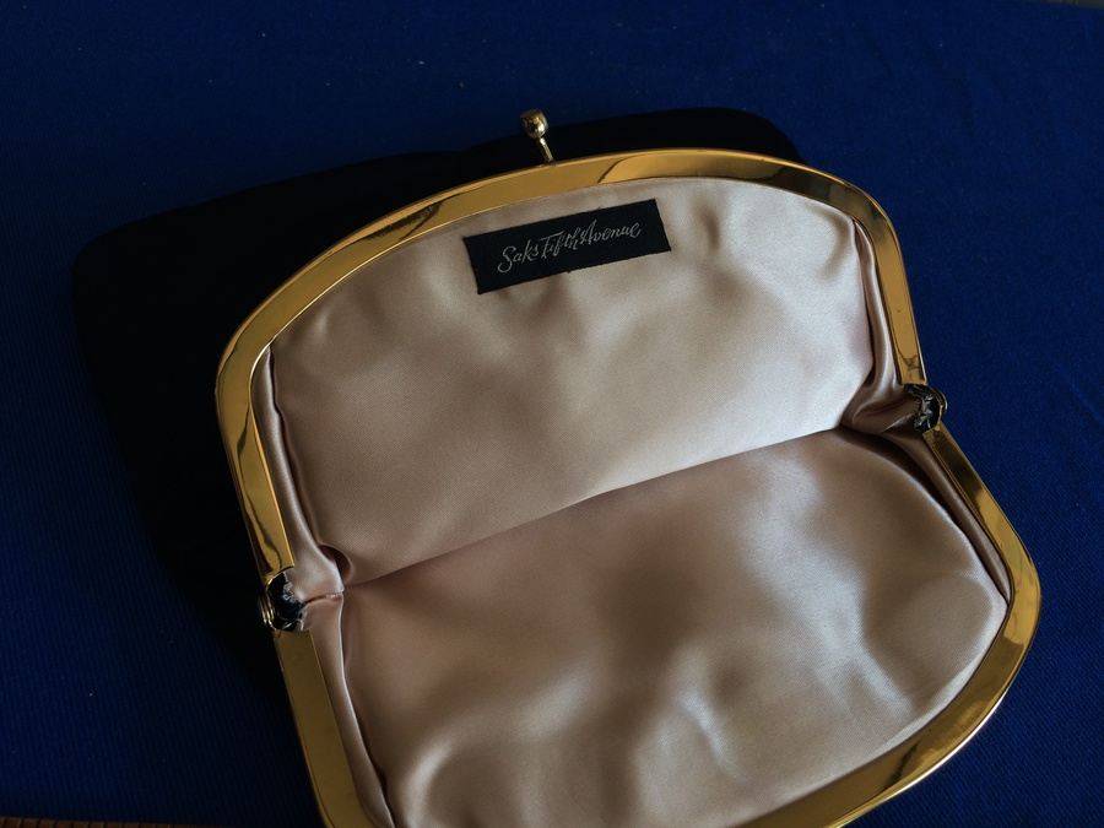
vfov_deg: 46.8
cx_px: 552
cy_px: 414
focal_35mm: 30
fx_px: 957
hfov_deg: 60.0
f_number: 2.2
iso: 40
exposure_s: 1/60
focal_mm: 4.12
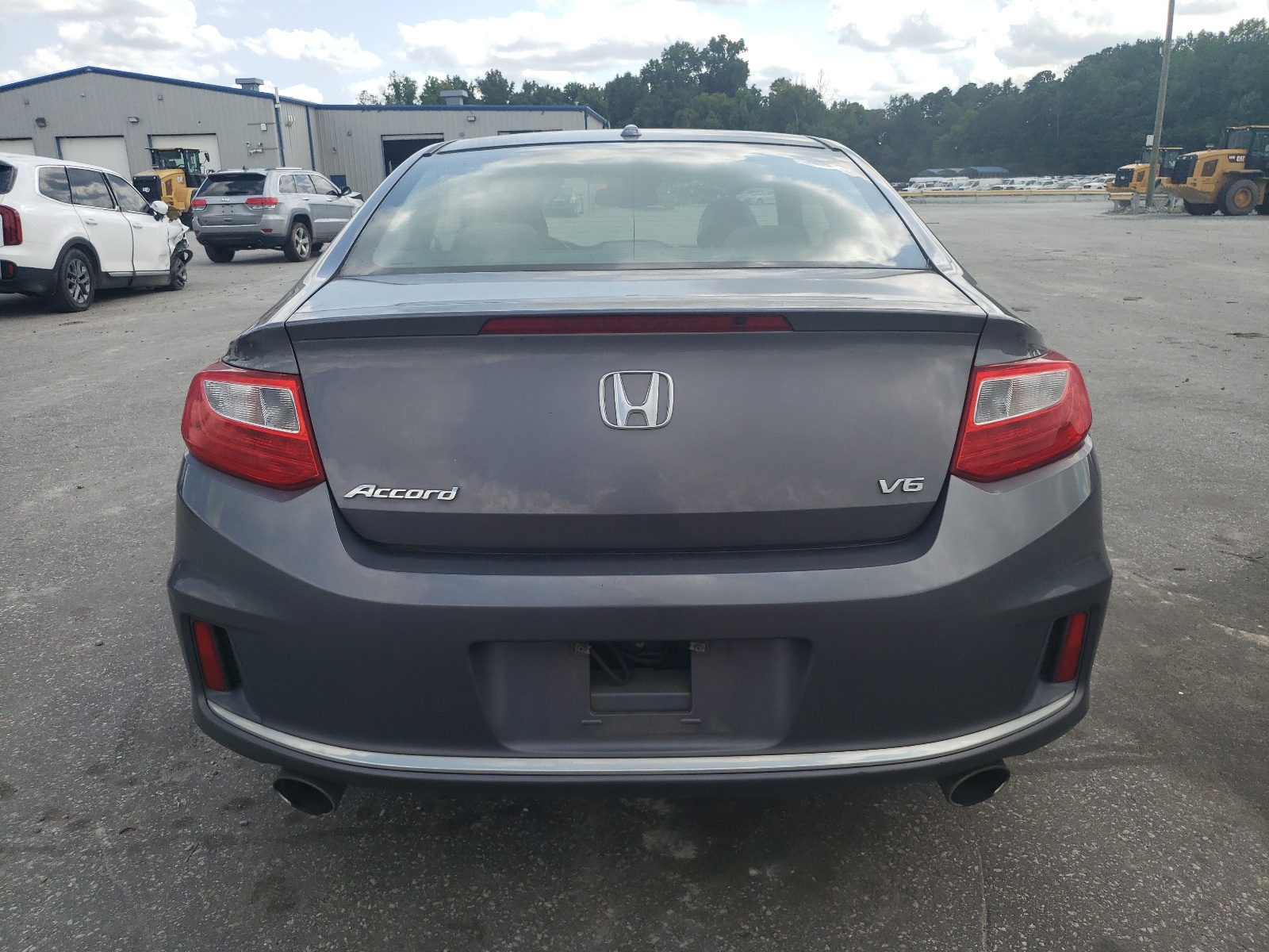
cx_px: 634
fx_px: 953
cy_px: 476
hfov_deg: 67.3
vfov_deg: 53.1
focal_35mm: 26
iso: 50
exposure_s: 1/2000
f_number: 1.5
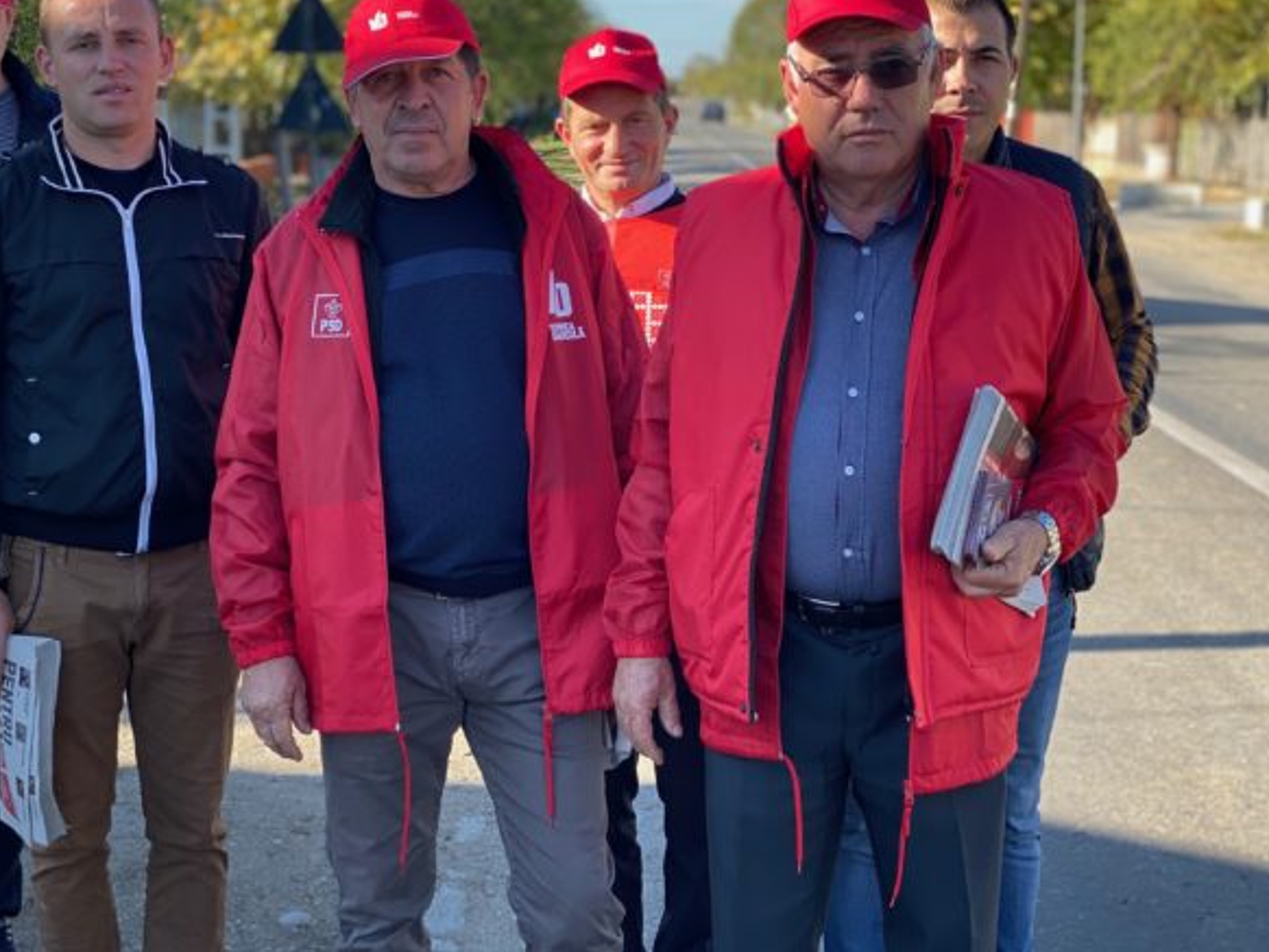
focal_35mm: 67
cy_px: 382
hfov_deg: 28.9
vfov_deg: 21.9
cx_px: 532
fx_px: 2457
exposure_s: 1/265
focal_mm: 6
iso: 20
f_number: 2
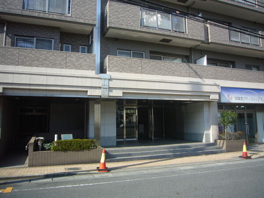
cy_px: 99
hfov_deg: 63.4
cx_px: 132
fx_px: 214
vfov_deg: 49.7
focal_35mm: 28
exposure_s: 1/640
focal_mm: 4.6
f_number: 2.8
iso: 80
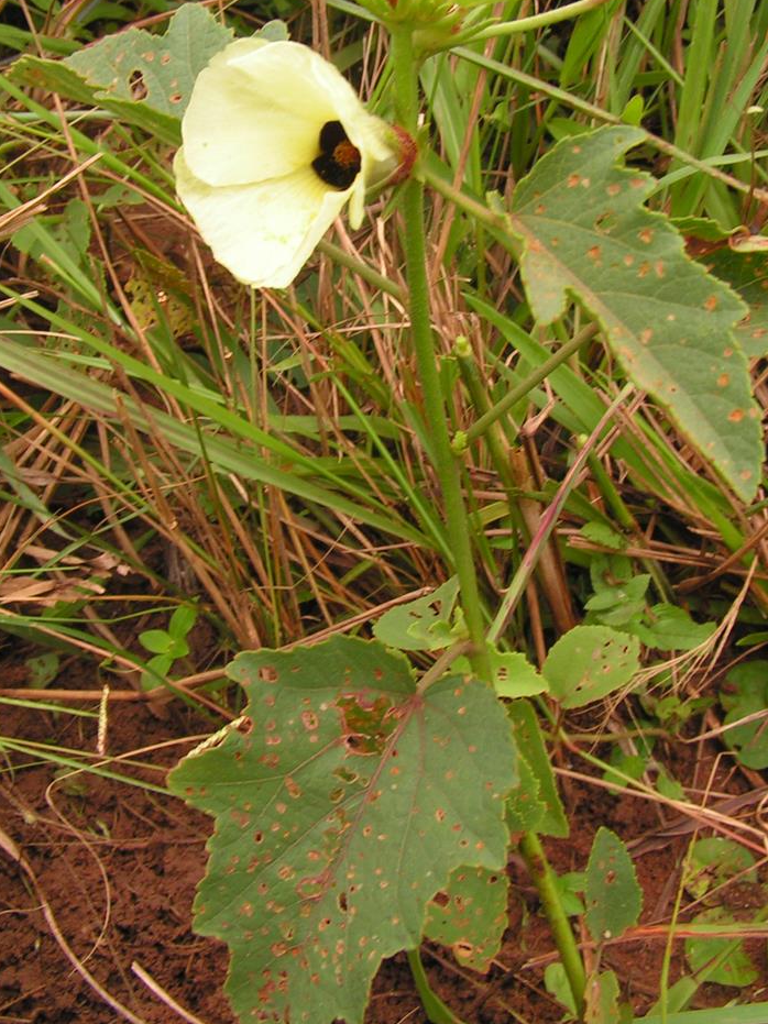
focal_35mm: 51
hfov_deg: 28.4
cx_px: 280
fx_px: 1509
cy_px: 391
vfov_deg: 37.3
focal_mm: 6.3
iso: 50
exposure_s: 1/125
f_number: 5
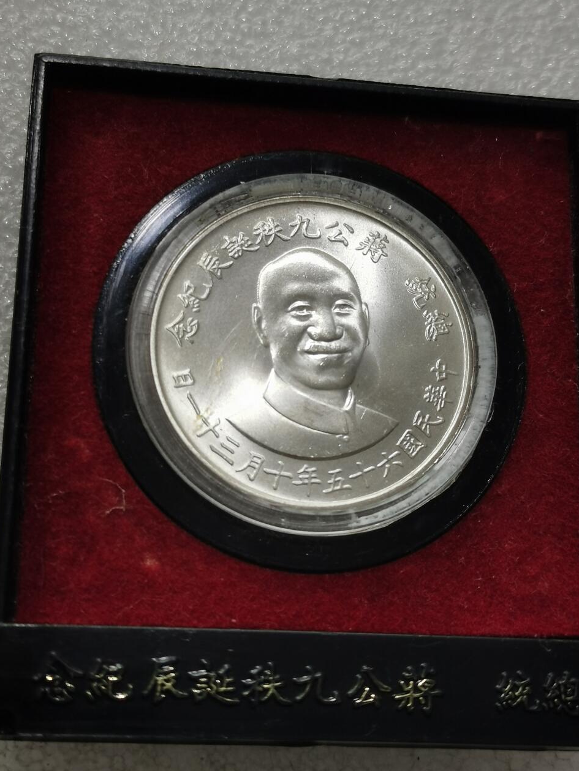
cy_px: 339
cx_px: 300
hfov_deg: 24.4
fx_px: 1338
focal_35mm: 60
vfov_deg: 32.1
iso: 50
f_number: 1.8
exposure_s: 1/175
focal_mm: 5.58
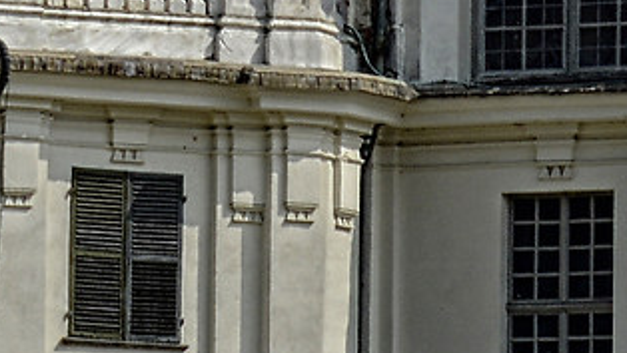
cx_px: 948
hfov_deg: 3.6
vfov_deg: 2.0
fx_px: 9964
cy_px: -85
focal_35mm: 599
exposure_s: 1/500
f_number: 8
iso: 100
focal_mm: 50
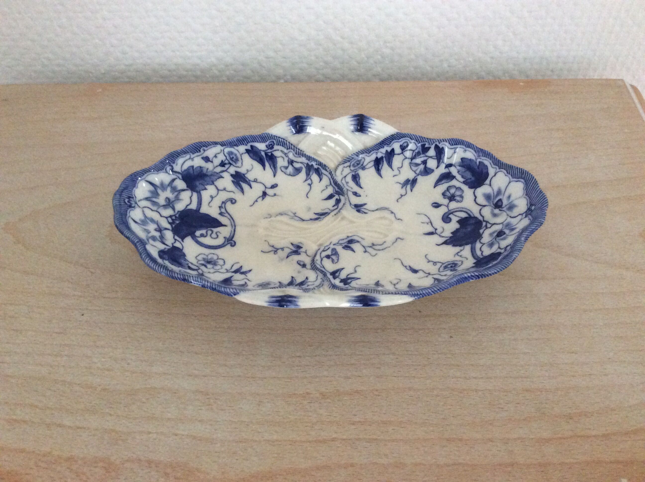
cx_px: 322
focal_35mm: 32
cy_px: 241
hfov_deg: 56.9
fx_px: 595
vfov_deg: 44.1
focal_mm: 3.3
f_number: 2.4
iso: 250
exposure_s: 1/17
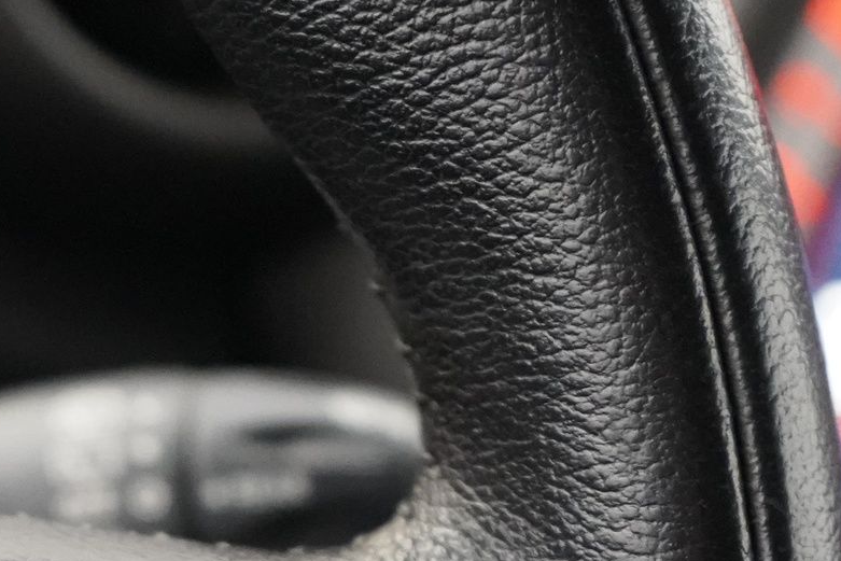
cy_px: 861
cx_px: 176
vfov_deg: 10.3
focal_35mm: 128
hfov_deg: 15.9
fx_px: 2991
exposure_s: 1/60
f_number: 4
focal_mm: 40
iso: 12800
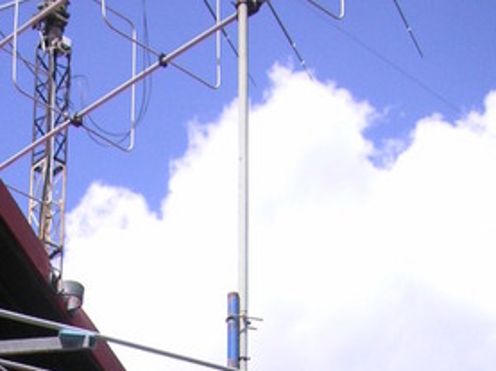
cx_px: 70
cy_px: 688
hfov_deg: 18.2
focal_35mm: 107
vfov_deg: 12.5
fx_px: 1531
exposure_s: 1/750
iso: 50
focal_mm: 6.1
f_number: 2.8
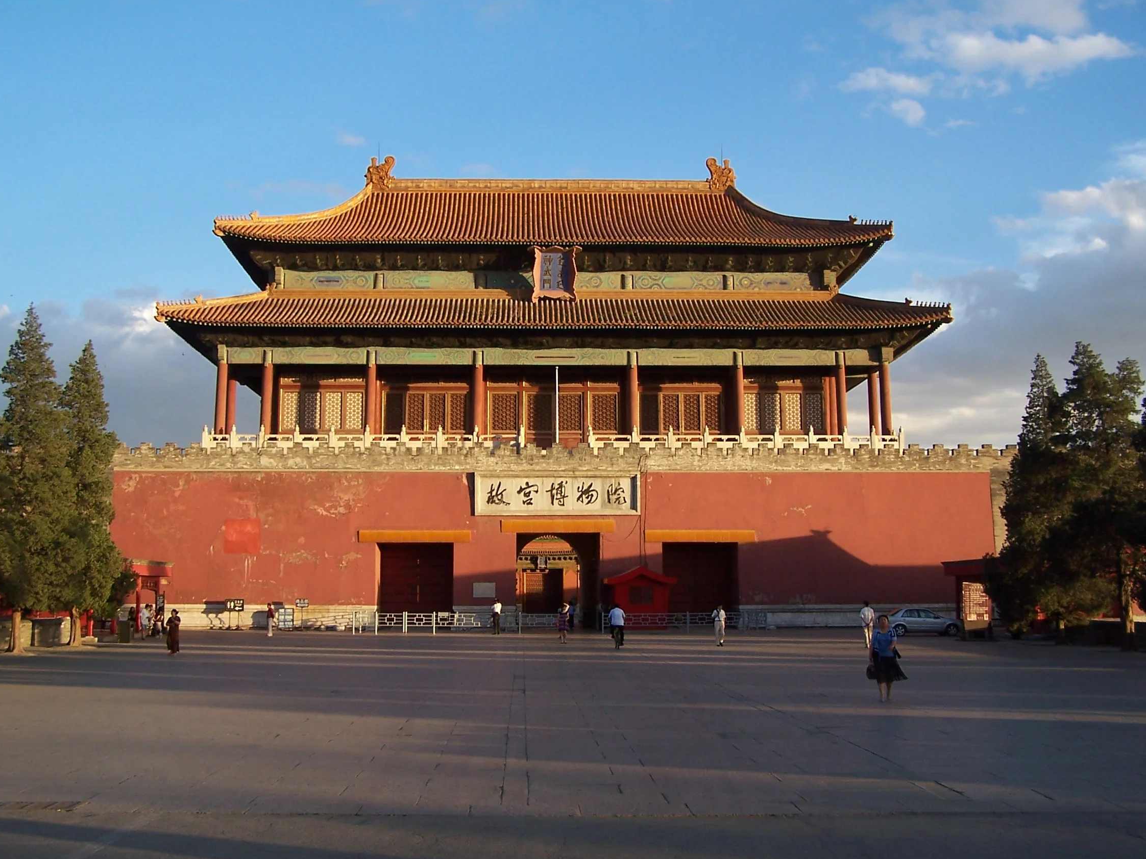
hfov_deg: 47.9
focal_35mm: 39
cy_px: 429
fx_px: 1291
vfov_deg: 36.8
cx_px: 567
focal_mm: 6.3
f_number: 2.8
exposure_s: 1/250
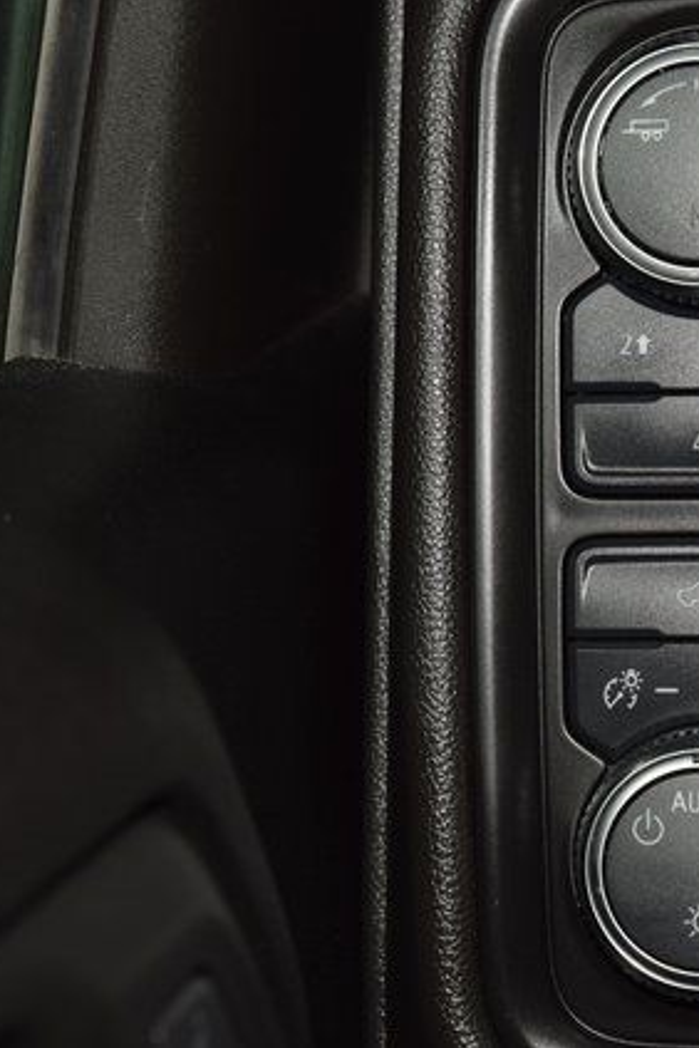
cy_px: 522
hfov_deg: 8.6
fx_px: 4631
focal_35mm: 159
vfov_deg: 12.9
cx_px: 697
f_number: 8
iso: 100
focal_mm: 70
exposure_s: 1/125
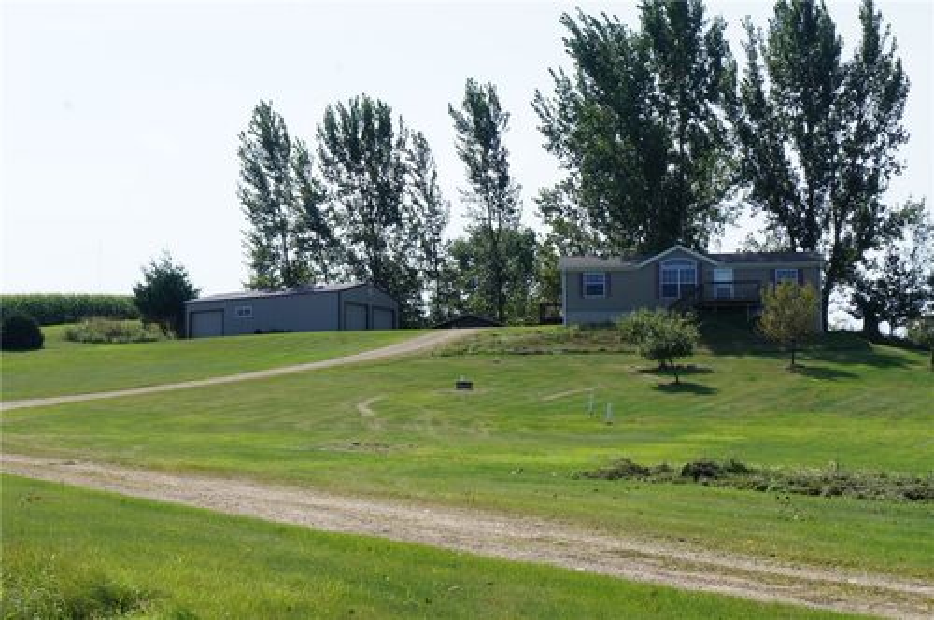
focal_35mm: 76
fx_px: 1982
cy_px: 310
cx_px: 467
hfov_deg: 26.5
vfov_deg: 17.8
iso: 200
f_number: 16
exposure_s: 1/160
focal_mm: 51
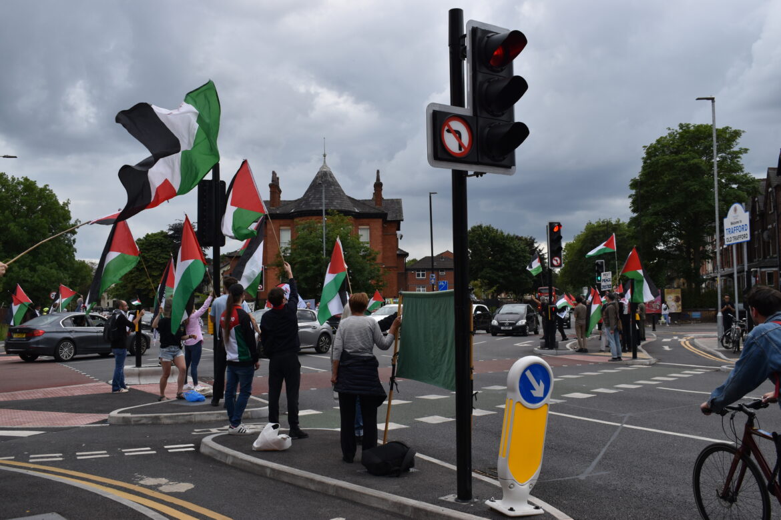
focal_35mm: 36
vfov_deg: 36.9
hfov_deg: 53.1
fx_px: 781
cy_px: 260
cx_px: 390
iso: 200
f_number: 6.3
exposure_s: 1/800
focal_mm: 24
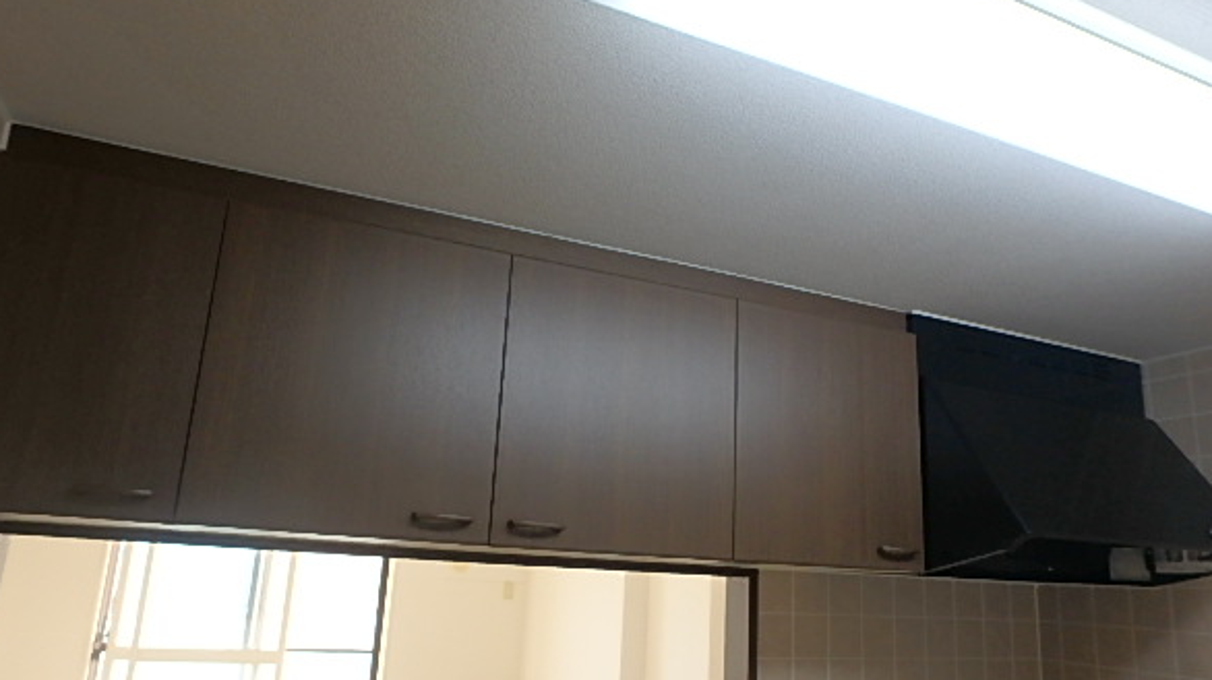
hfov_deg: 74.1
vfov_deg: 45.8
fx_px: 803
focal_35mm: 25
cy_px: 384
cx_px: 602
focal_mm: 3.7
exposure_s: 1/50
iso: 200
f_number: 3.5
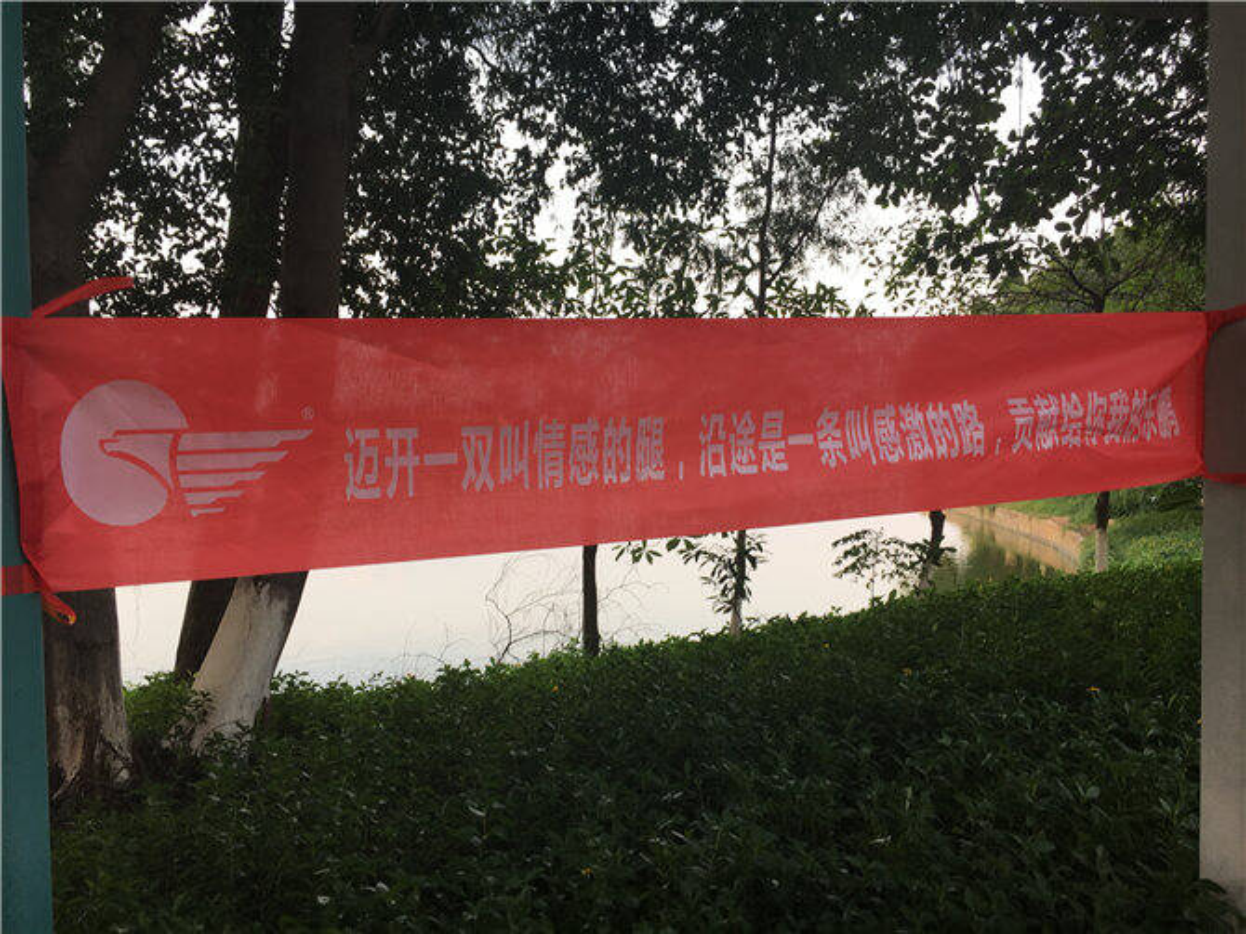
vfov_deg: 48.2
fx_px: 1043
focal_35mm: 29
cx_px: 623
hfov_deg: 61.7
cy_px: 467
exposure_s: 1/100
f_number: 2.2
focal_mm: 4.15
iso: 25
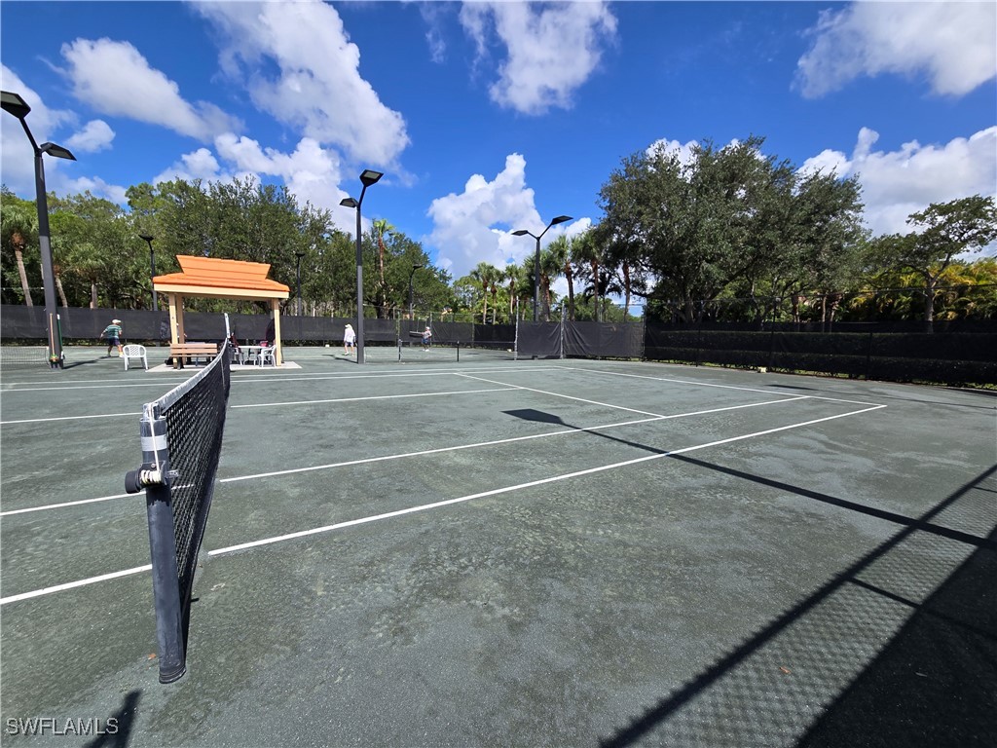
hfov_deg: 106.2
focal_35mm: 13
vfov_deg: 89.9
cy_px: 374
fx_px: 374
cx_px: 498
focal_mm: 2.2
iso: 50
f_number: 2.2
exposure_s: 1/2391
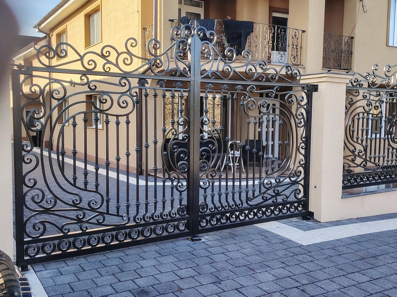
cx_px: 198
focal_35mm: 37
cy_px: 148
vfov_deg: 38.7
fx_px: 424
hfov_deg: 50.1
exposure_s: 1/271
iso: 100
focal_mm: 5.25
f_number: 1.75
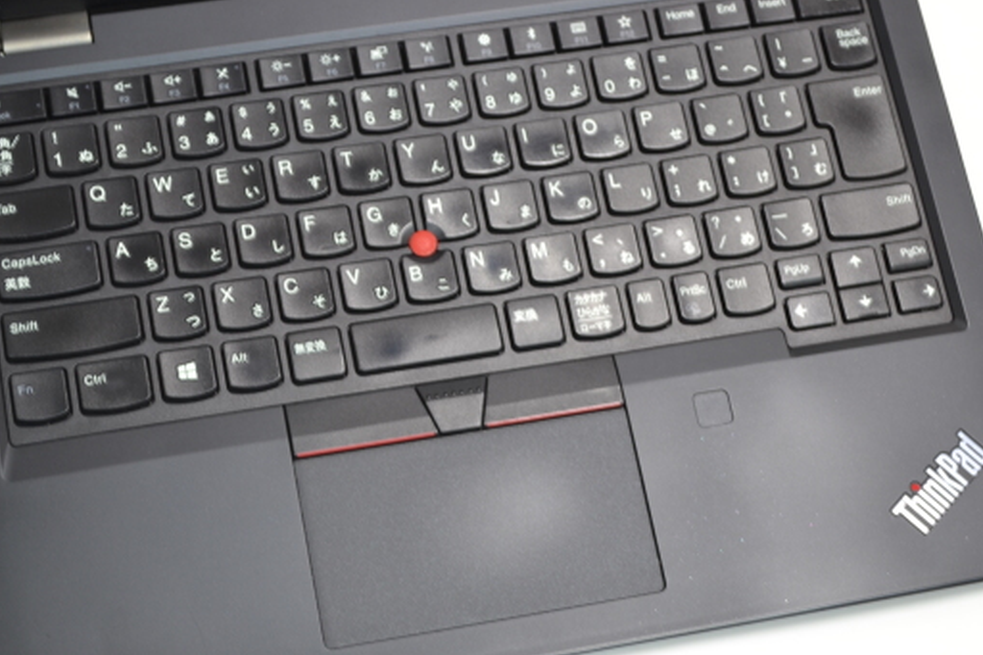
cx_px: 501
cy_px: 376
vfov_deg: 18.2
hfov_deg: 27.0
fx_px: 2047
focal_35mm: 75
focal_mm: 40
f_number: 5.3
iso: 100
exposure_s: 1/3
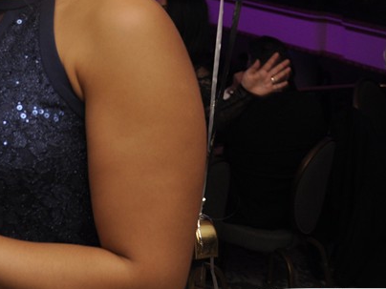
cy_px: 23
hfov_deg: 20.6
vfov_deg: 16.3
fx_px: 995
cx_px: -70
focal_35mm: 89
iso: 400
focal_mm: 25
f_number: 5
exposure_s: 1/60
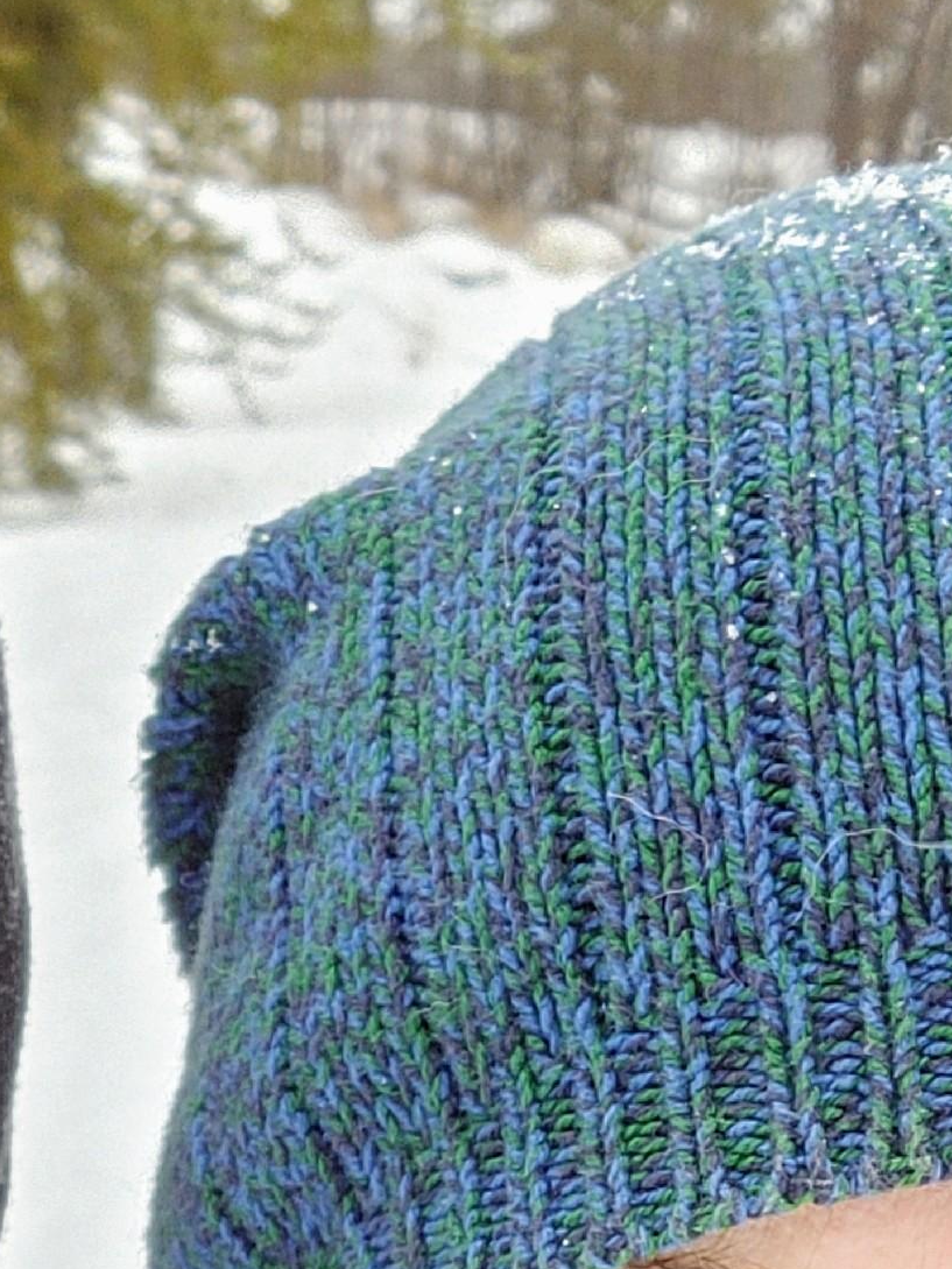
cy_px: 1415
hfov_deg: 11.8
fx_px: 4546
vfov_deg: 15.4
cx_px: -58
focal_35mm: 124
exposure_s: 1/120
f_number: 1.9
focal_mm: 3.86
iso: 50
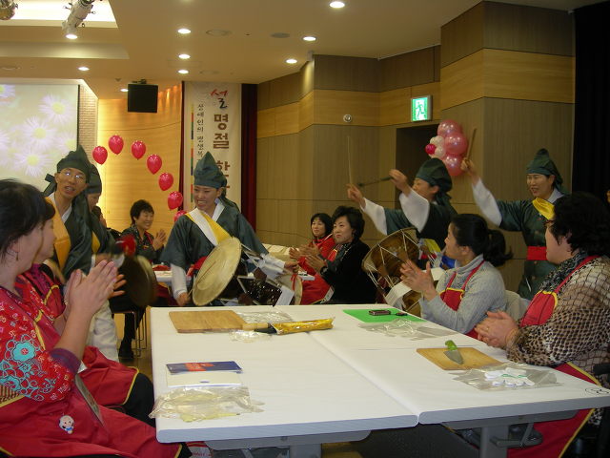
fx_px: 670
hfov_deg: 49.0
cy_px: 229
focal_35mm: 38
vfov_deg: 37.7
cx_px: 305
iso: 50
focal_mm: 7.8
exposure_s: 1/30
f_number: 2.8
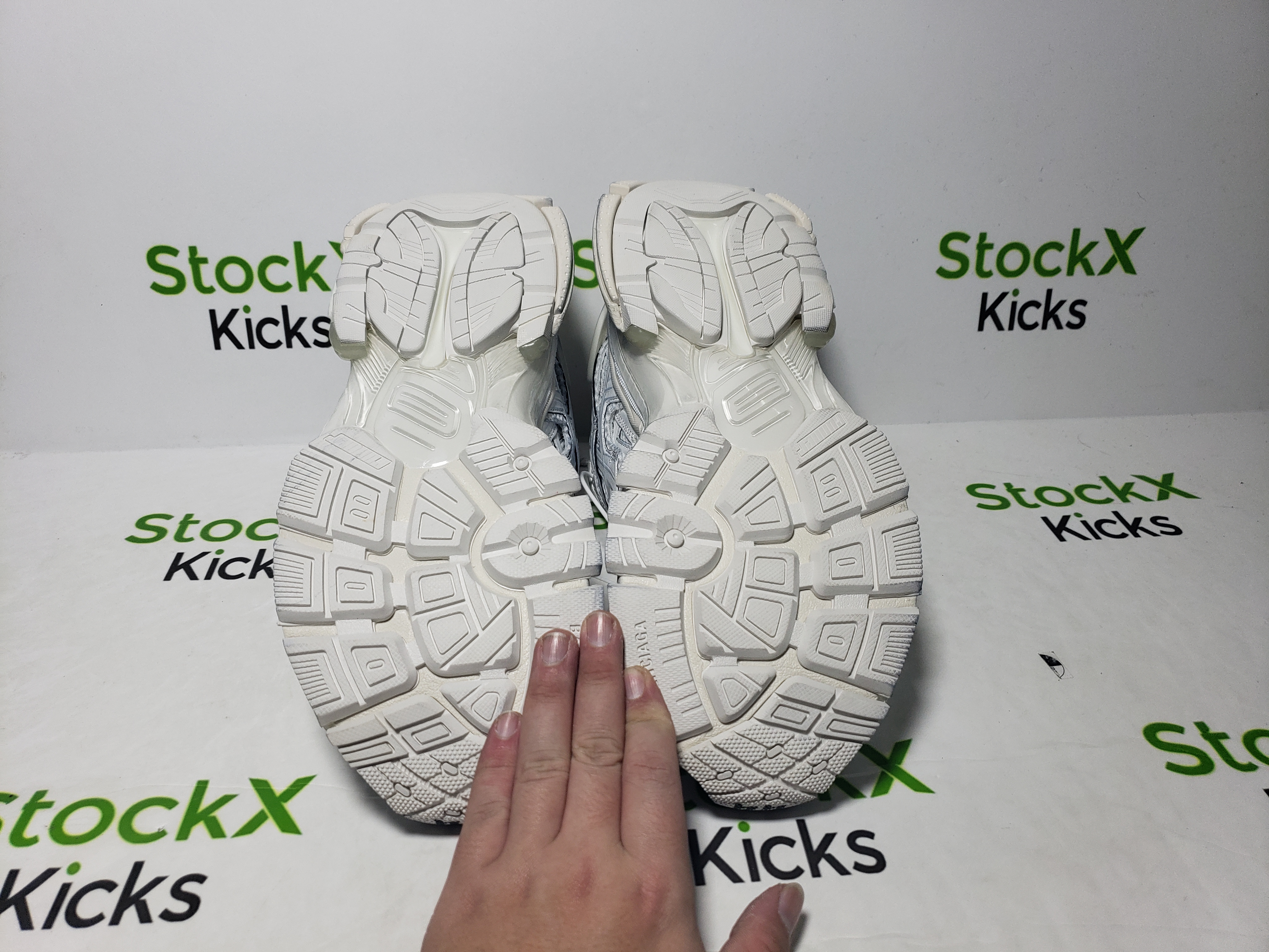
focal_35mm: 26
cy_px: 476
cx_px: 634
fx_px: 953
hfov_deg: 67.3
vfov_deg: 53.1
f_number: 1.5
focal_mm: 4.3
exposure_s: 1/616
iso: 50
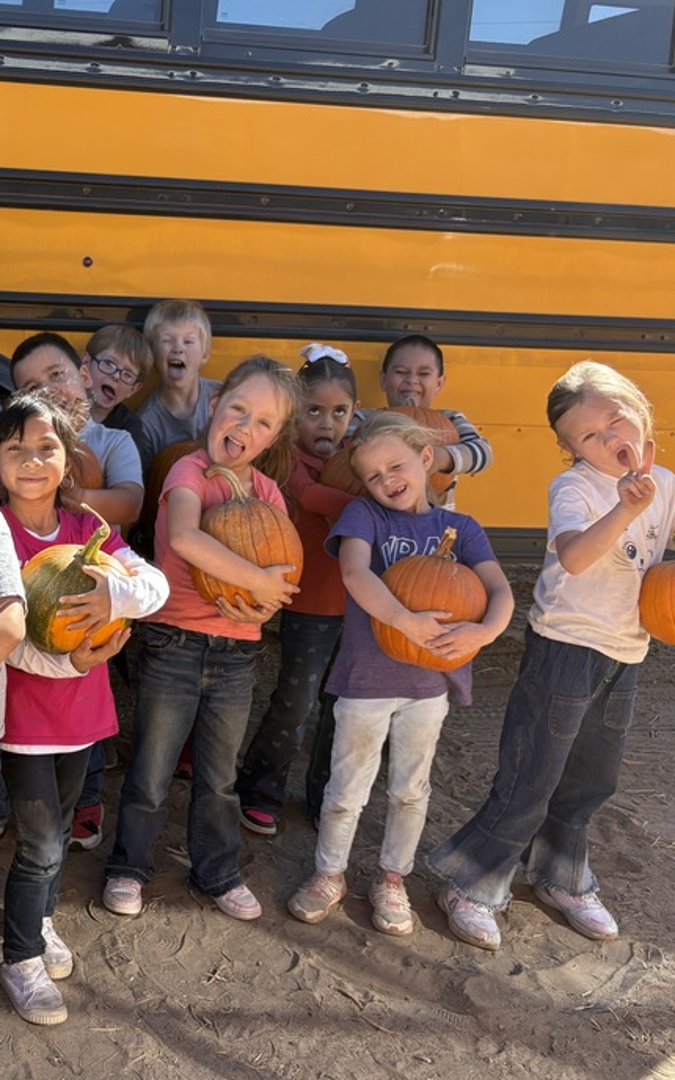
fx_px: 1207
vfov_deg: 48.2
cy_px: 570
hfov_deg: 29.4
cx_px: 17
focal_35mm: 41
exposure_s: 1/873
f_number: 1.6
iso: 64
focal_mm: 5.96
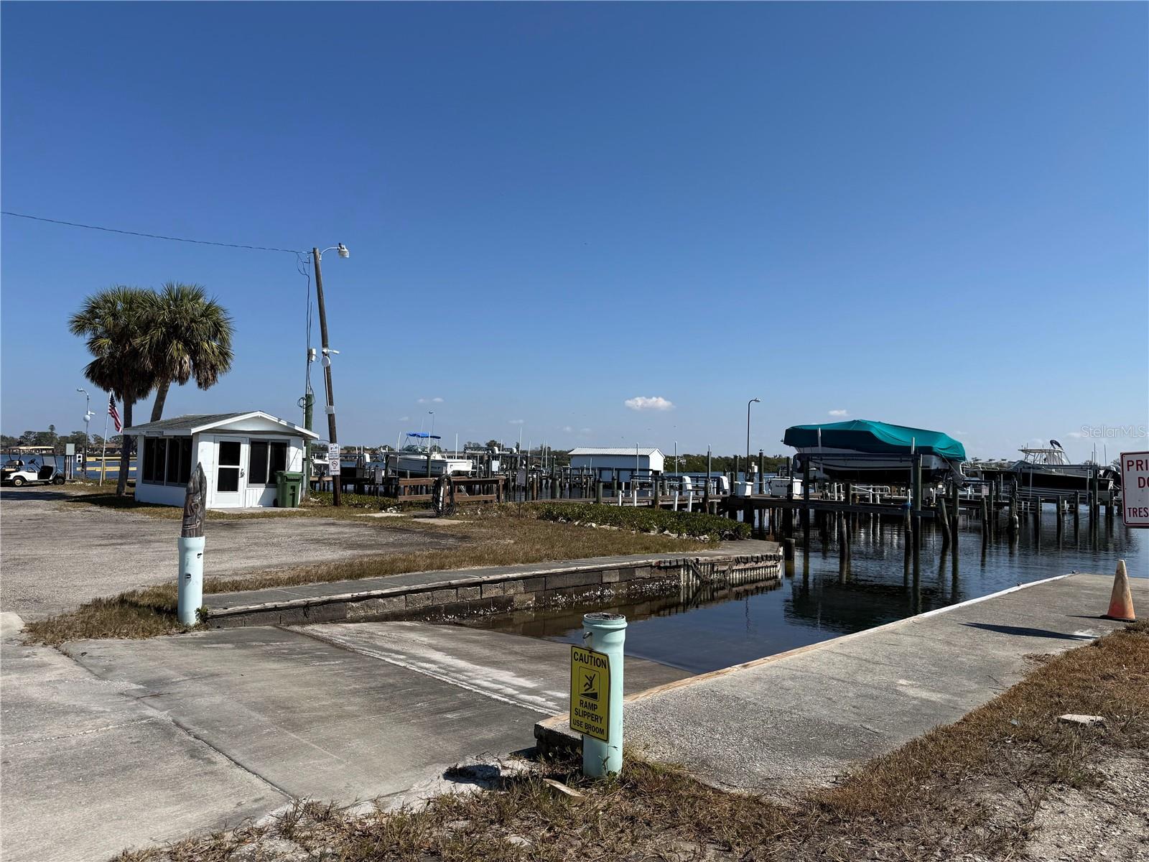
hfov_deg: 71.6
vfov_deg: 56.8
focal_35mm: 24
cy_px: 431
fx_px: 797
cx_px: 574
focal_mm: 6.76
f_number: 1.78
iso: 80
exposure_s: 1/8130
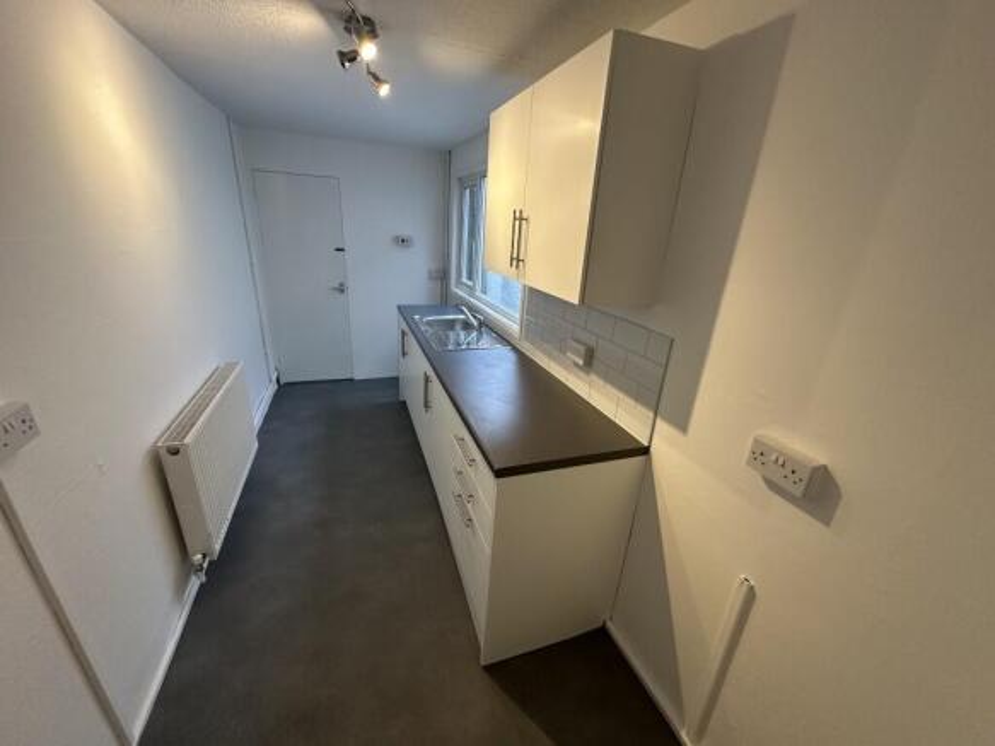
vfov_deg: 85.7
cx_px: 498
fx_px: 402
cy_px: 373
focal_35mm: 14
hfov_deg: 102.1
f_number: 2.2
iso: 250
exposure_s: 1/99
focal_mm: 2.22
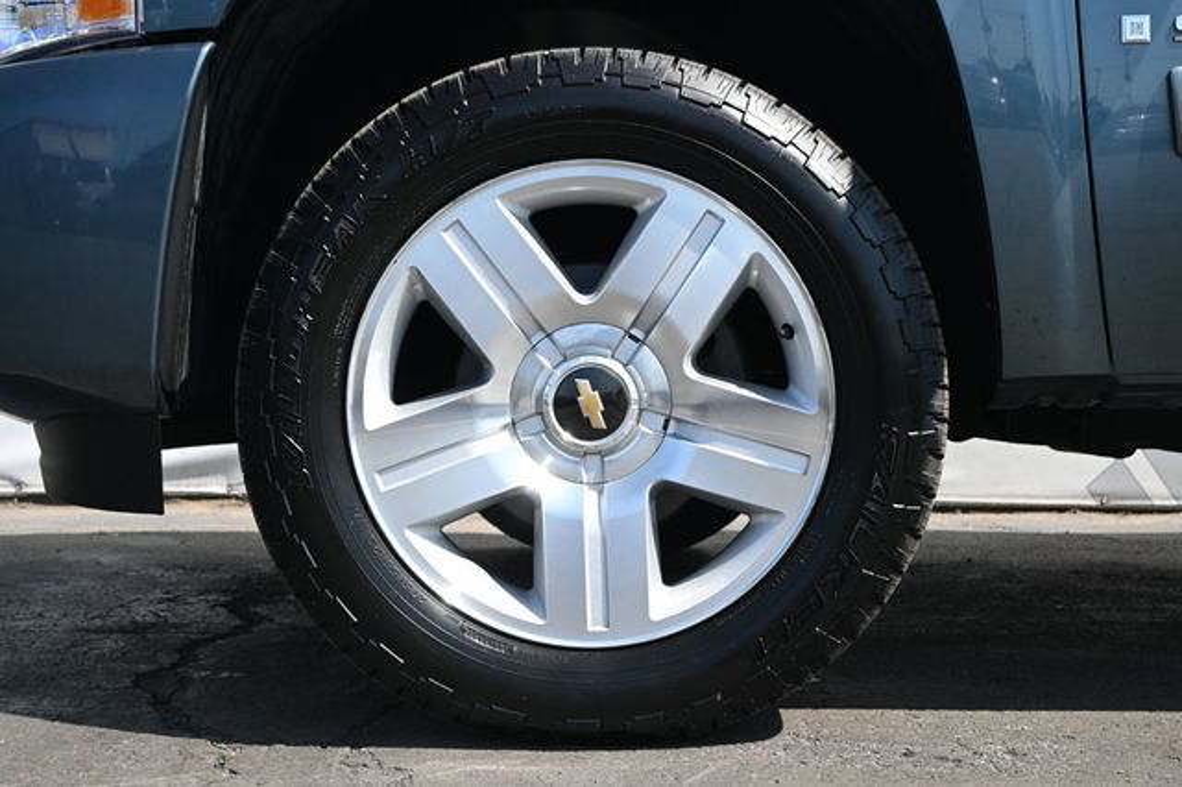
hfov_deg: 40.0
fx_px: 1624
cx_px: 591
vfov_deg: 27.2
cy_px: 394
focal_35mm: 50
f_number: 5.6
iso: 180
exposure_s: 1/250
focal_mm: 33
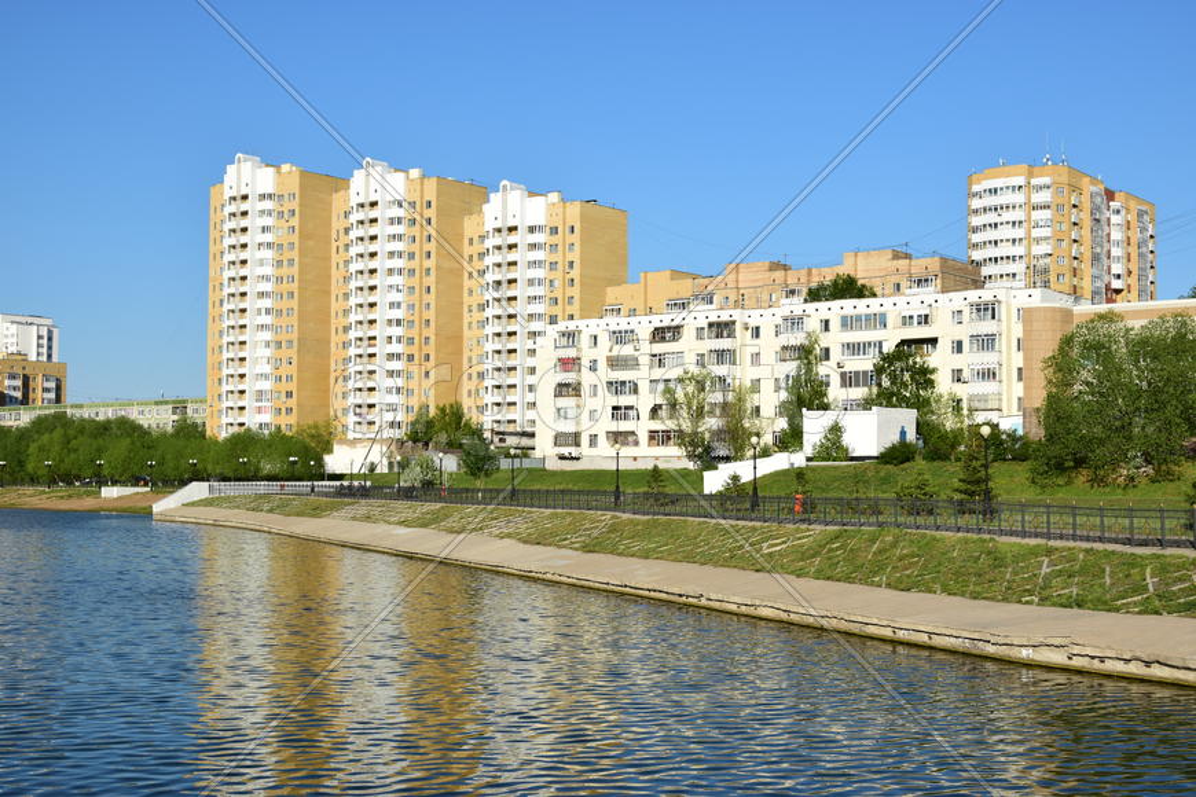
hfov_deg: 41.1
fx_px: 1595
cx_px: 598
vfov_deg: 28.1
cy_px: 398
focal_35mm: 48
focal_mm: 32
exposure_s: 1/250
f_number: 9
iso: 100
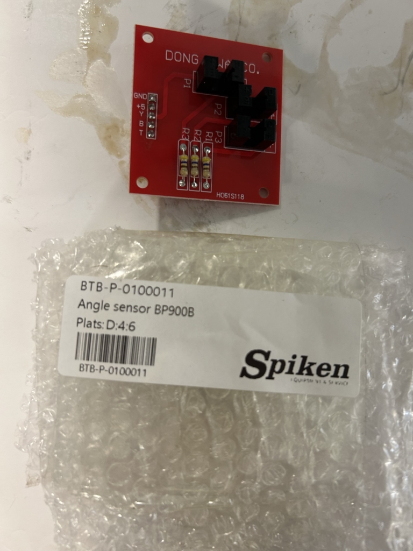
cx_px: 206
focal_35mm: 26
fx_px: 414
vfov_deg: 67.3
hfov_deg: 53.1
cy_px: 276
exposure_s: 1/50
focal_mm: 5.7
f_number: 1.5
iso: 125
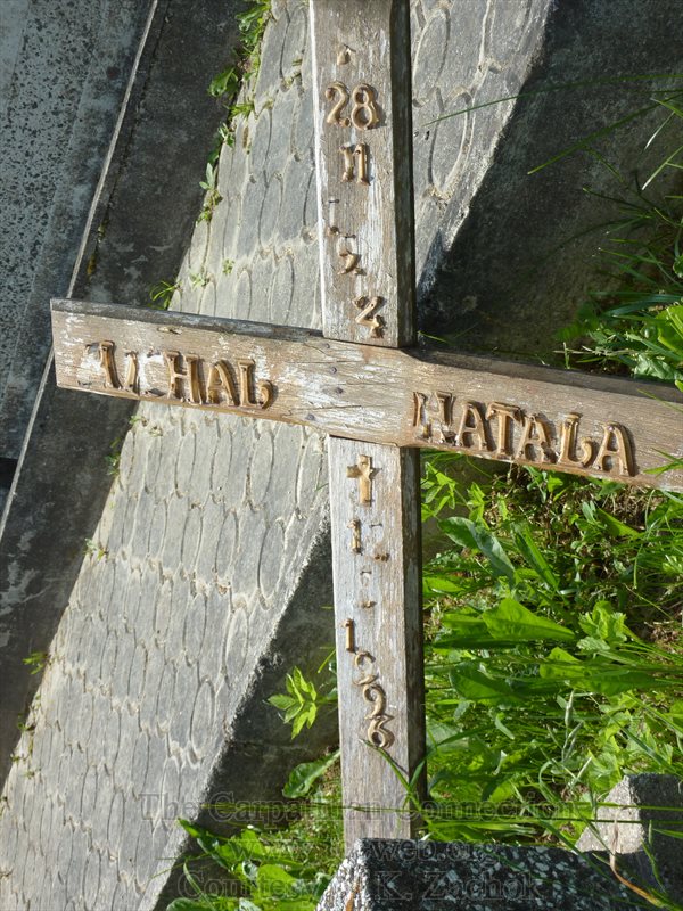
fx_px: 1894
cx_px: 342
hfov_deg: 20.4
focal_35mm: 72
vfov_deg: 27.0
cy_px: 456
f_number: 4.1
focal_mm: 11.9
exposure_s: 1/400
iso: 80
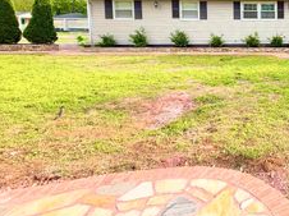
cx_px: 312
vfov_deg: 43.7
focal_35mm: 31
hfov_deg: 45.3
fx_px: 259
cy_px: 50
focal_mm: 2.22
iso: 64
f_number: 2.2
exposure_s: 1/424
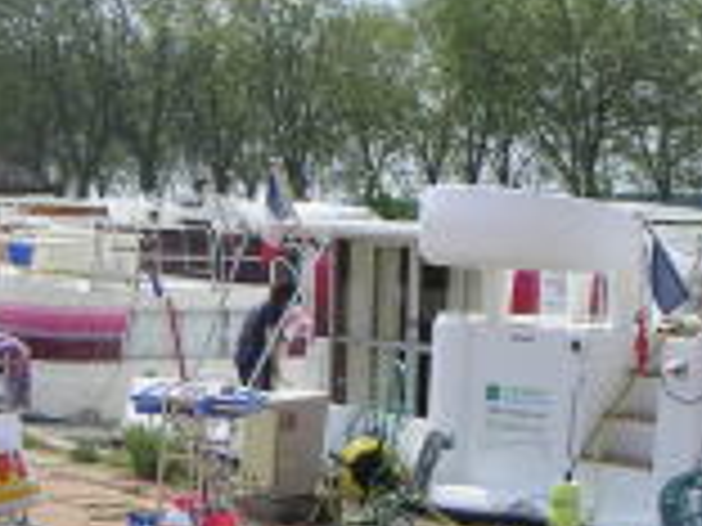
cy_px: 297
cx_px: 162
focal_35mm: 95
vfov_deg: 15.6
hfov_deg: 20.5
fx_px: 1927
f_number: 6.7
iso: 50
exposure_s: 1/180
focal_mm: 5.7
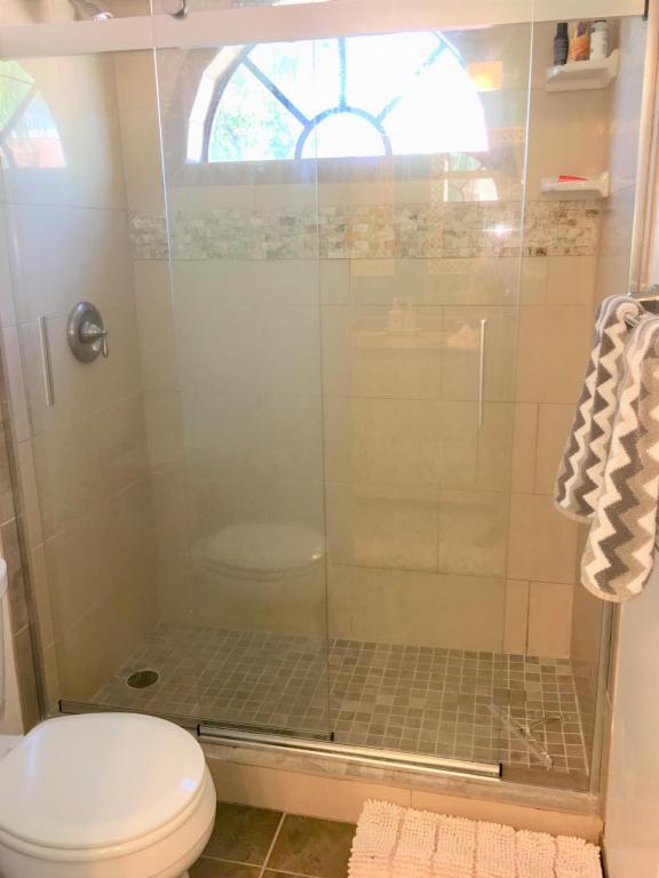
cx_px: 330
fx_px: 736
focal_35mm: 29
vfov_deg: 61.7
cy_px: 439
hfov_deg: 48.2
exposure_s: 1/30
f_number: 2.2
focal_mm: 4.15
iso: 50
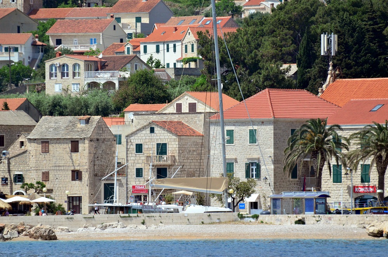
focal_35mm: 450
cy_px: 128
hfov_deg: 4.6
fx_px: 4838
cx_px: 194
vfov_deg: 3.0
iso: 1600
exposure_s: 1/8000
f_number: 6.3
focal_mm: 300
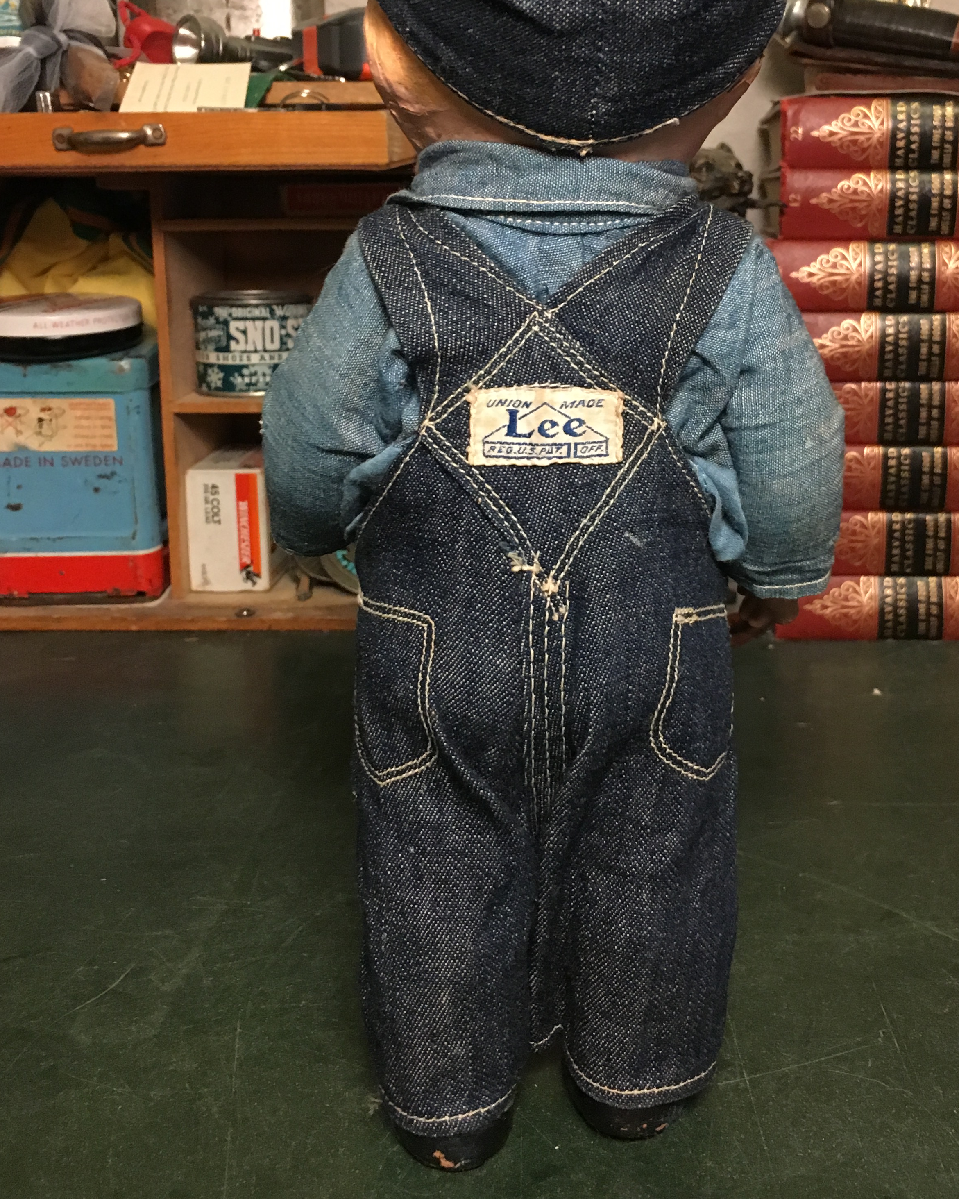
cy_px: 441
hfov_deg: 38.0
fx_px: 1384
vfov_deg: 46.4
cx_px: 585
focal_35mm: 39
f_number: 2.2
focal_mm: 4.15
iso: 200
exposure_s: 1/15
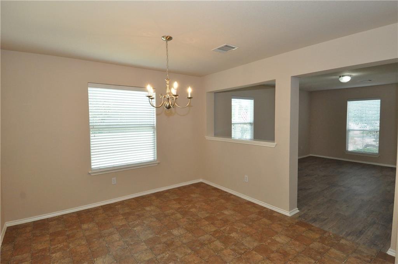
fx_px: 199
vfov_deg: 67.2
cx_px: 199
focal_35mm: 18
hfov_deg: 90.1
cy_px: 132
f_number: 7.1
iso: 2000
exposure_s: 1/200
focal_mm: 12
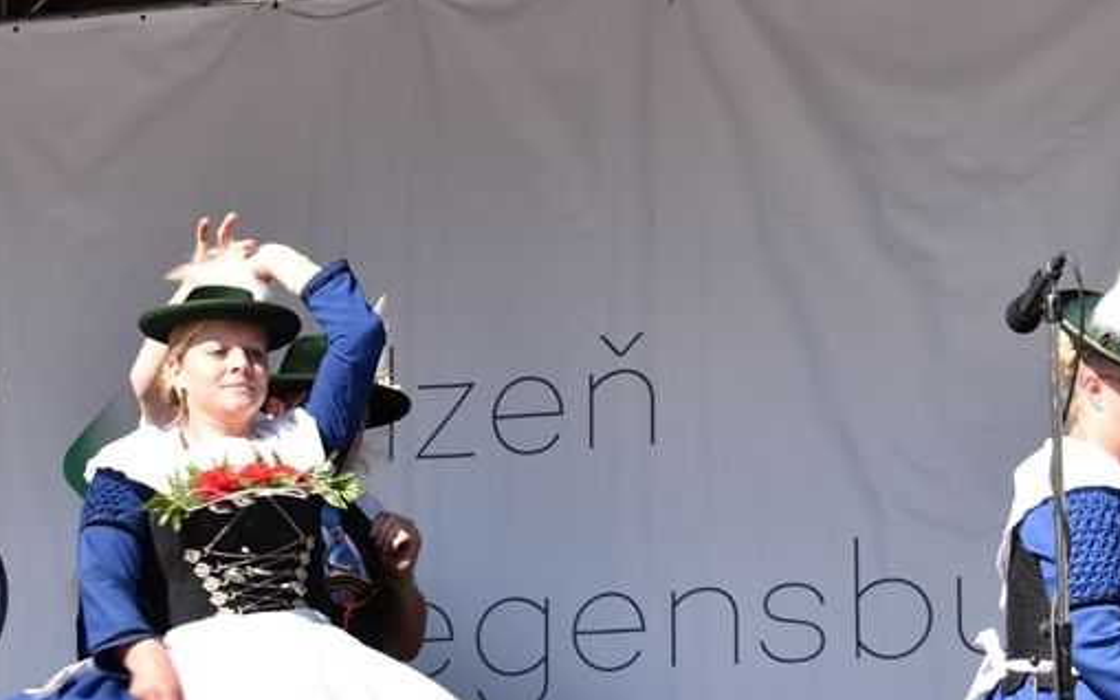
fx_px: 4883
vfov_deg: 8.2
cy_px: 697
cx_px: 84
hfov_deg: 13.0
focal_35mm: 160
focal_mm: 52
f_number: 8
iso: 100
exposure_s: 1/250
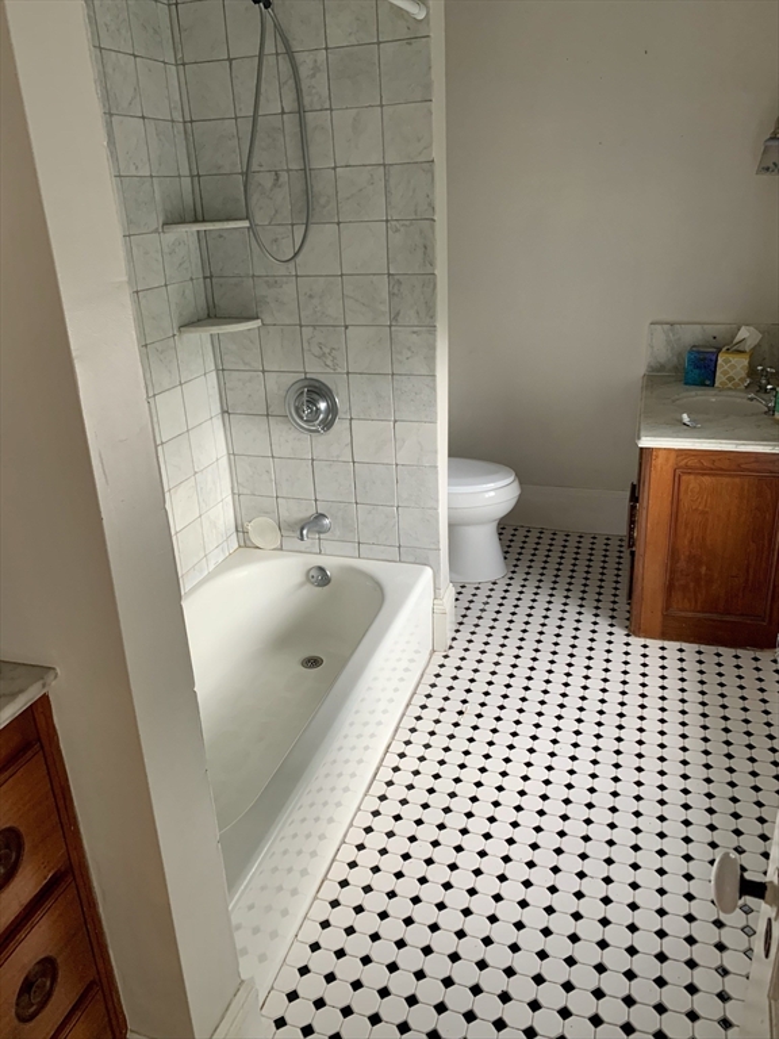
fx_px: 780
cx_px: 390
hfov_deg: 53.1
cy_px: 520
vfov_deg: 67.3
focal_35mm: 26
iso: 100
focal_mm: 4.25
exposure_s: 1/60
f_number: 1.8
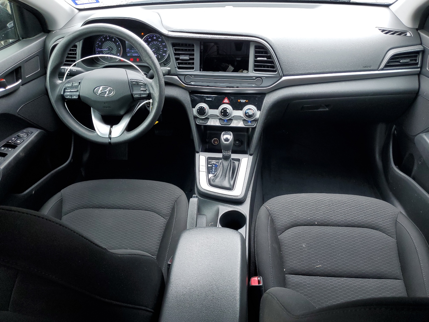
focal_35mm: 26
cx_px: 214
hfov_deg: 67.3
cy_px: 161
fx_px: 322
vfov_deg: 53.1
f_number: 1.5
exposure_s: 1/60.2
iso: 73
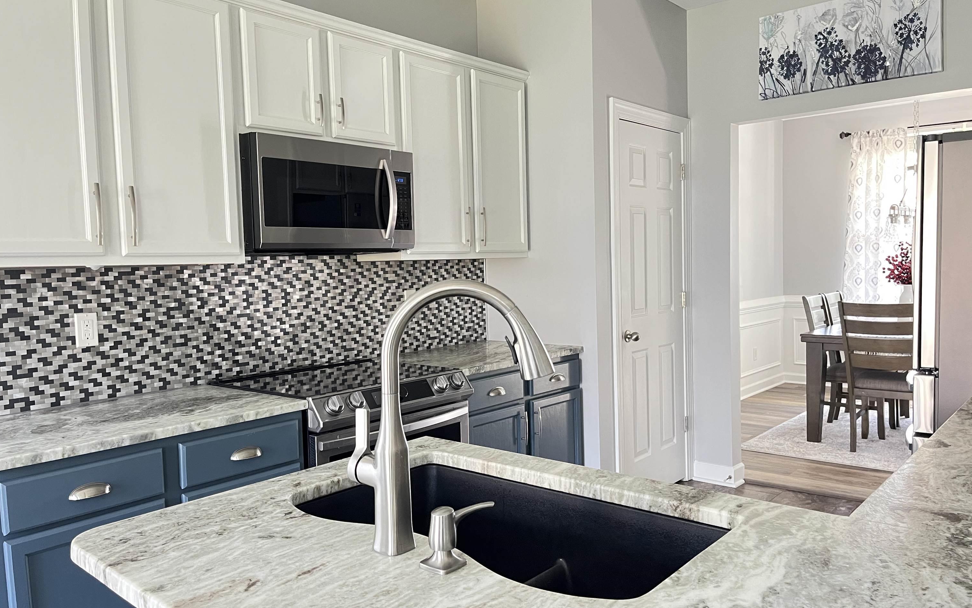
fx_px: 742
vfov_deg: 44.5
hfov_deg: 66.5
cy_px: 309
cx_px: 486
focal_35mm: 28
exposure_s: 1/60
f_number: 1.6
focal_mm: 5.1
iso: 500
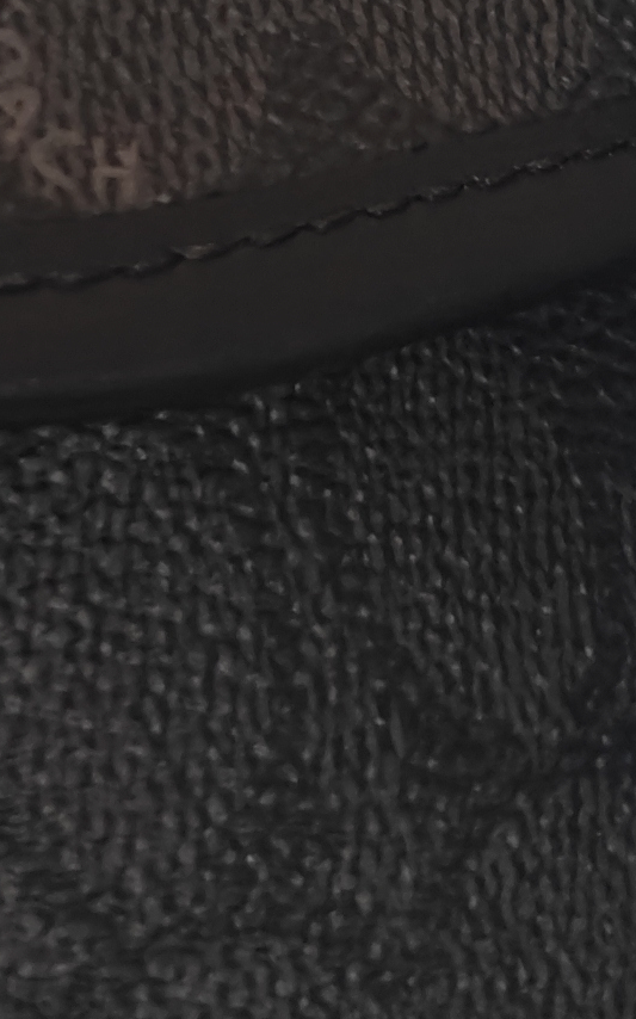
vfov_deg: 16.5
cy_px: -431
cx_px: 211
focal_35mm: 117
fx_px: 3248
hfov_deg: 11.2
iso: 640
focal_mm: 6.06
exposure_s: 1/45
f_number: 2.8
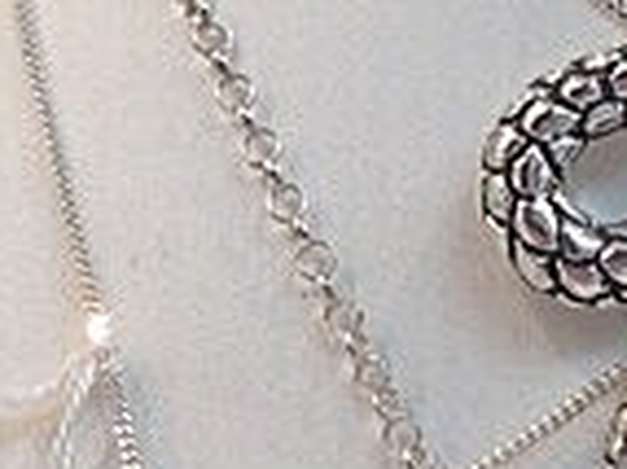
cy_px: 434
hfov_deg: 10.0
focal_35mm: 196
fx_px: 3547
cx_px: 688
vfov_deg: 7.5
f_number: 2.4
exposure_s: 1/100
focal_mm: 4.28
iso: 50
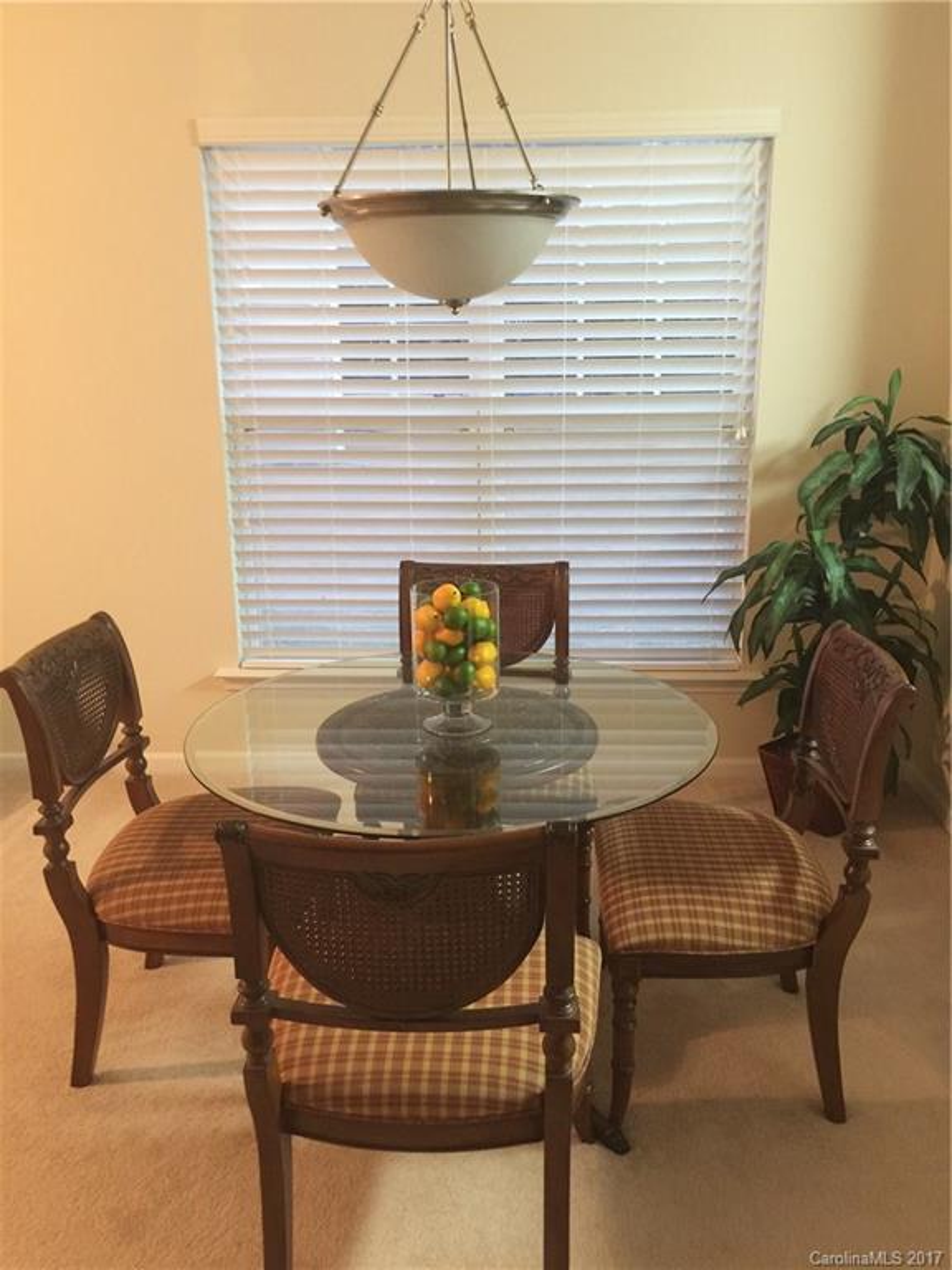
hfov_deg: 48.2
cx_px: 476
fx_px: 1063
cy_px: 635
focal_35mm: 29
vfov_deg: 61.7
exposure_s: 1/4
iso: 100
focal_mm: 4.15
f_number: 2.2
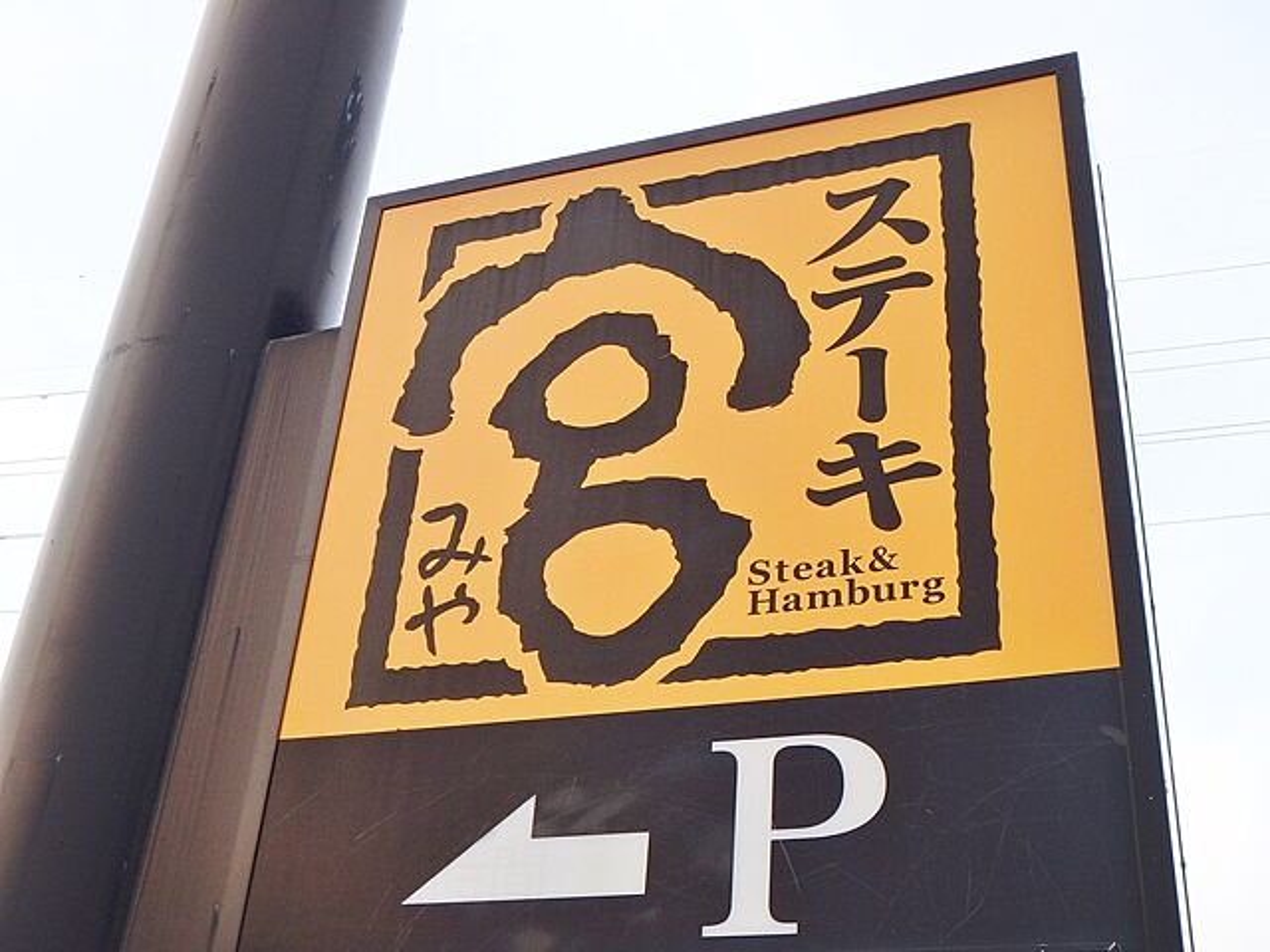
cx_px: 635
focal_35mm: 42
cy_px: 476
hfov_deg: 44.8
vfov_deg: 34.3
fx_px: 1541
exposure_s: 1/50
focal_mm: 7.5
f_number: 5.2
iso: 200
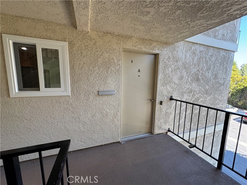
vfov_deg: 85.7
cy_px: 92
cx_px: 124
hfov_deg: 102.1
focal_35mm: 14
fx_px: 100
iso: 80
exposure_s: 1/99
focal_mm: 2.22
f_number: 2.2
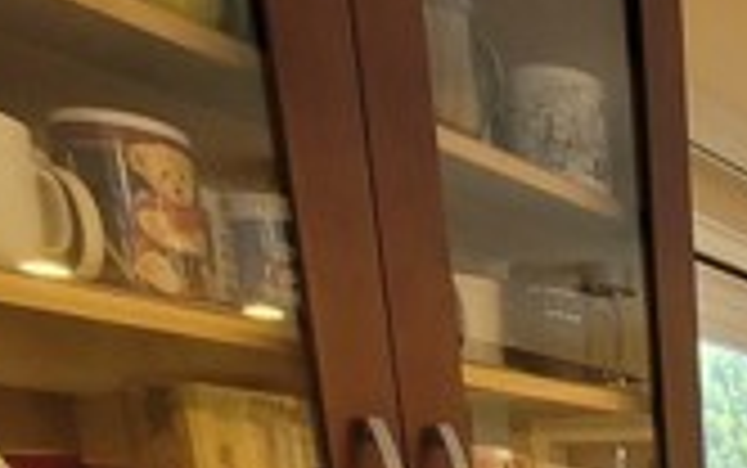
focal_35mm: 53
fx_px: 1080
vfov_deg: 17.6
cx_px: 940
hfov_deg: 30.9
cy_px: 932
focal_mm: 2.2
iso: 250
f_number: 2.2
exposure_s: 1/60
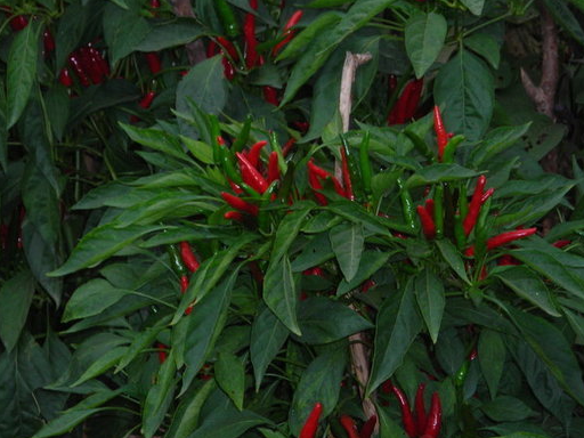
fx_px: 2294
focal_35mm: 136
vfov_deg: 10.9
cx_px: 301
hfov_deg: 14.5
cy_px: 189
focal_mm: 19.2
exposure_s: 1/60.1
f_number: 5.3
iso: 76
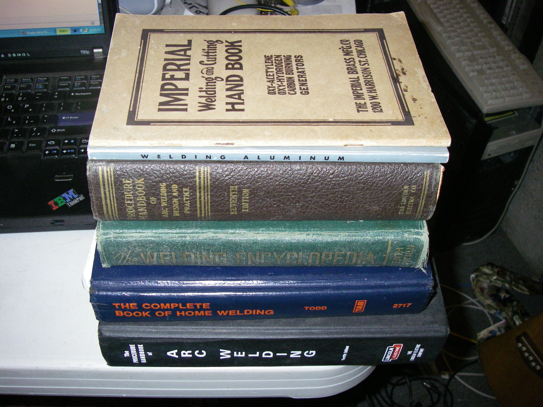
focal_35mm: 38
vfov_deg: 37.7
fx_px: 596
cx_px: 272
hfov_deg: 49.0
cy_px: 204
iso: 400
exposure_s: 1/50
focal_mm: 6.3
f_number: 3.3
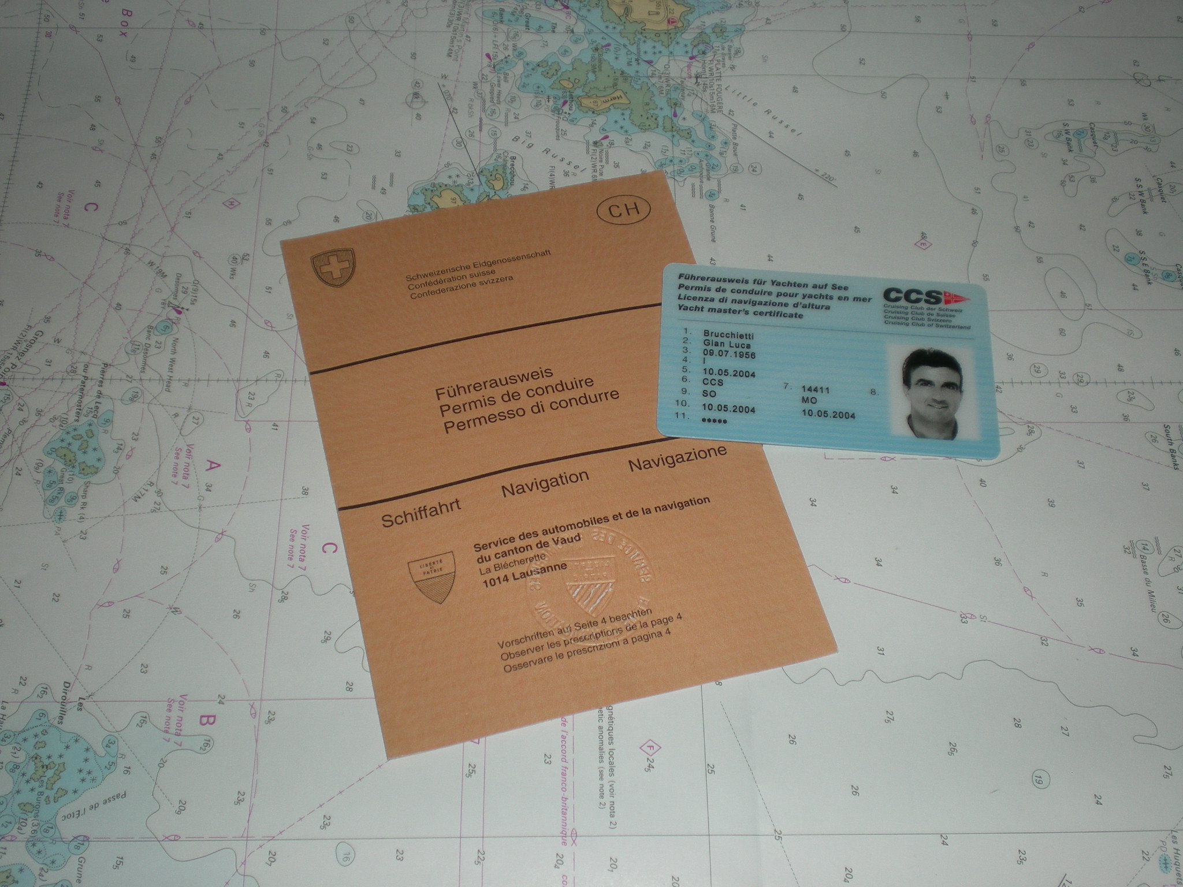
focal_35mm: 44
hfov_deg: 42.9
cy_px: 444
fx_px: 1504
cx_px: 592
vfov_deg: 32.9
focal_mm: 7.4
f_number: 3.5
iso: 50
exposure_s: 1/60
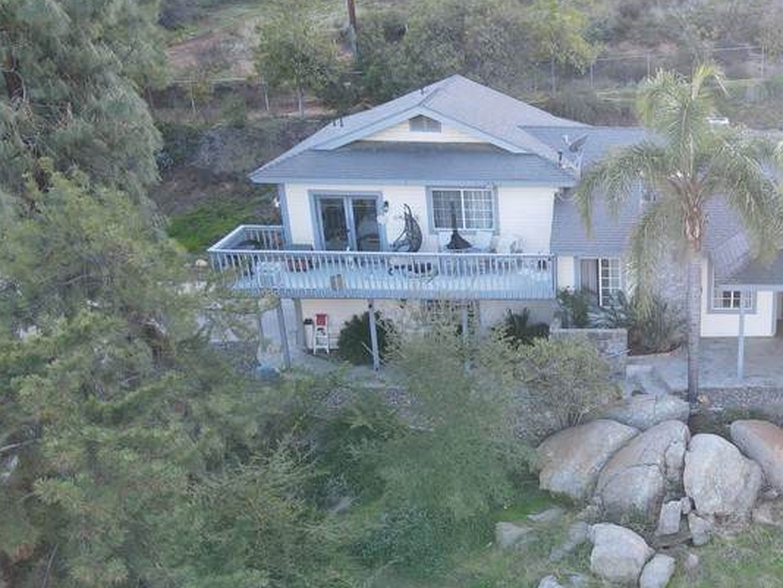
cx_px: 738
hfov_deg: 37.8
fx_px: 1041
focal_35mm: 46
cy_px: 427
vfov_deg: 31.1
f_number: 2.8
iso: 100
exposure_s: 1/50
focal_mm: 4.5
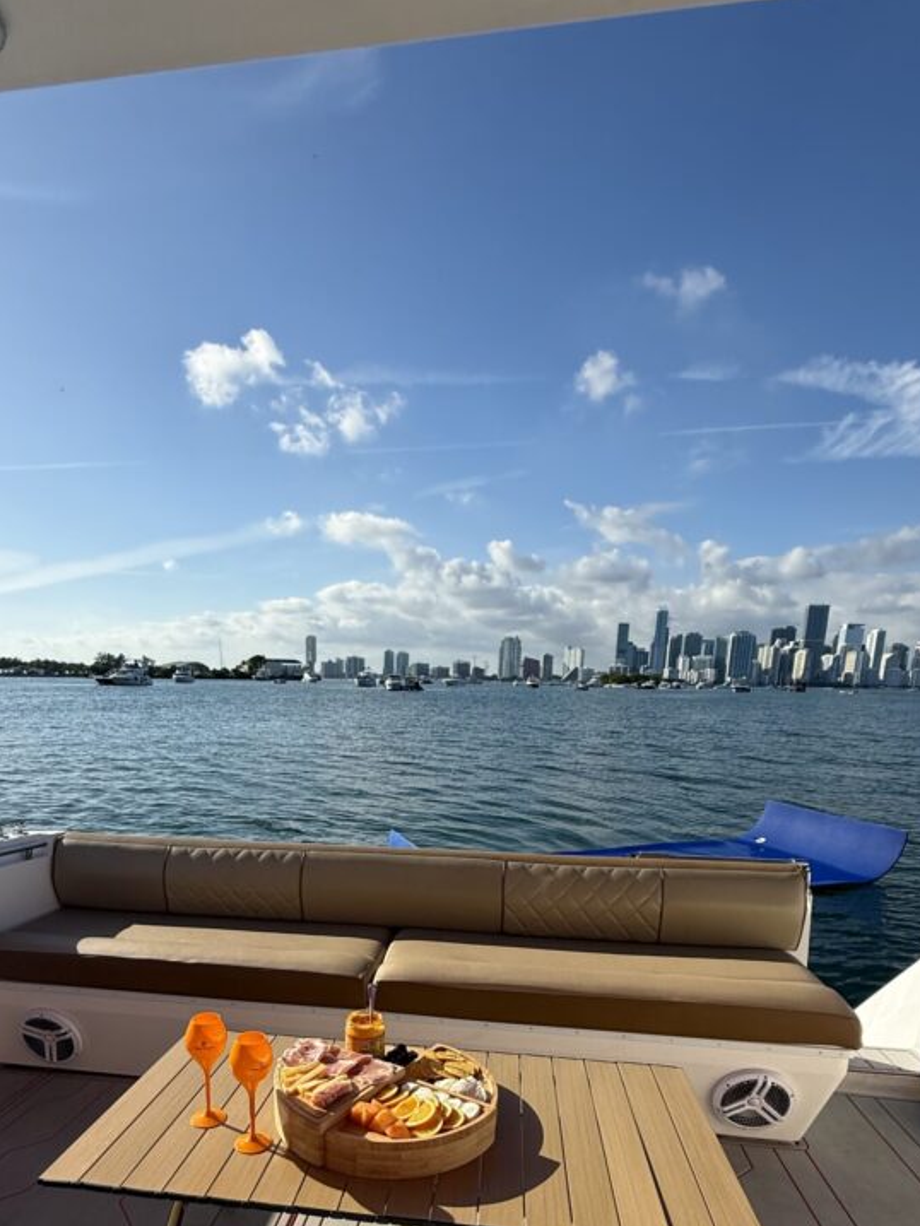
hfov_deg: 65.8
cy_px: 843
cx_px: 409
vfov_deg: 78.4
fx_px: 709
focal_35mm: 20
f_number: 2.2
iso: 50
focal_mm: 2.22
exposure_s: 1/3460
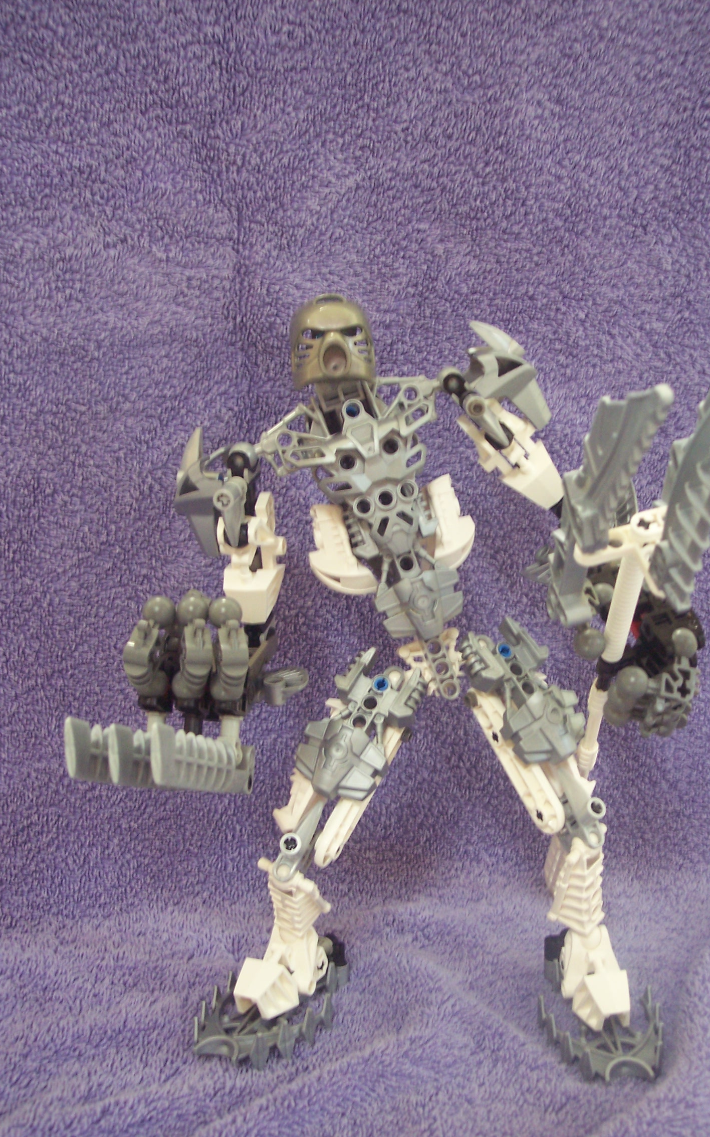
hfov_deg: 30.5
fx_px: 1301
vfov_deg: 47.2
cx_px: 392
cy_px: 572
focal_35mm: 42
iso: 200
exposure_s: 1/10
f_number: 3.4
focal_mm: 8
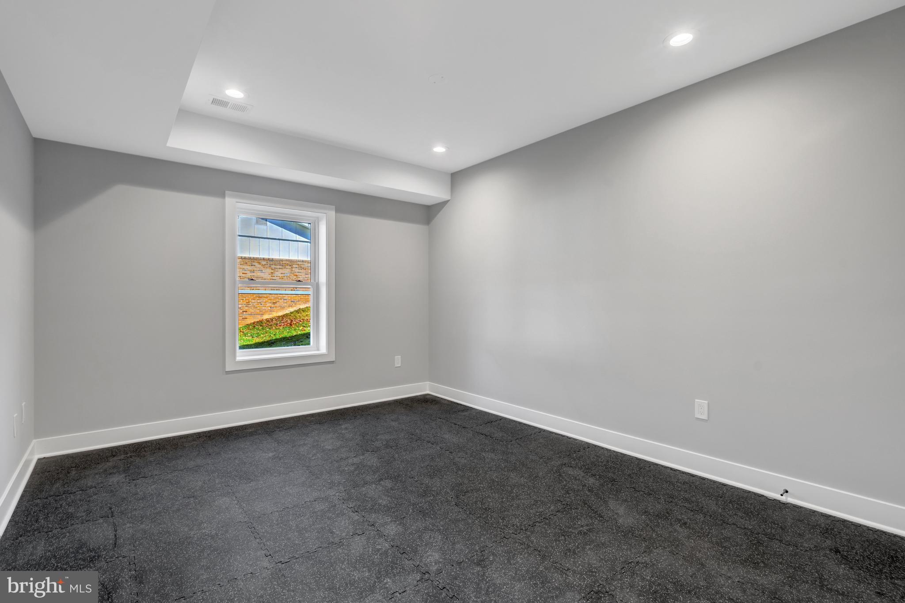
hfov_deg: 96.7
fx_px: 402
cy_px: 302
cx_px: 452
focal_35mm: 16
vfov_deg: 73.7
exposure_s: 1/40
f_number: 8
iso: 1250
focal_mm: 16
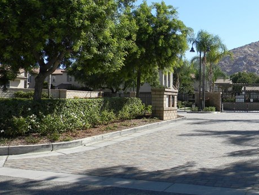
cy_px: 88
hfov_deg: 37.9
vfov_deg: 29.1
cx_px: 167
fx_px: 374
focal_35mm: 50
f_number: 3.7
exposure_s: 1/579
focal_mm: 6.4
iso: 80
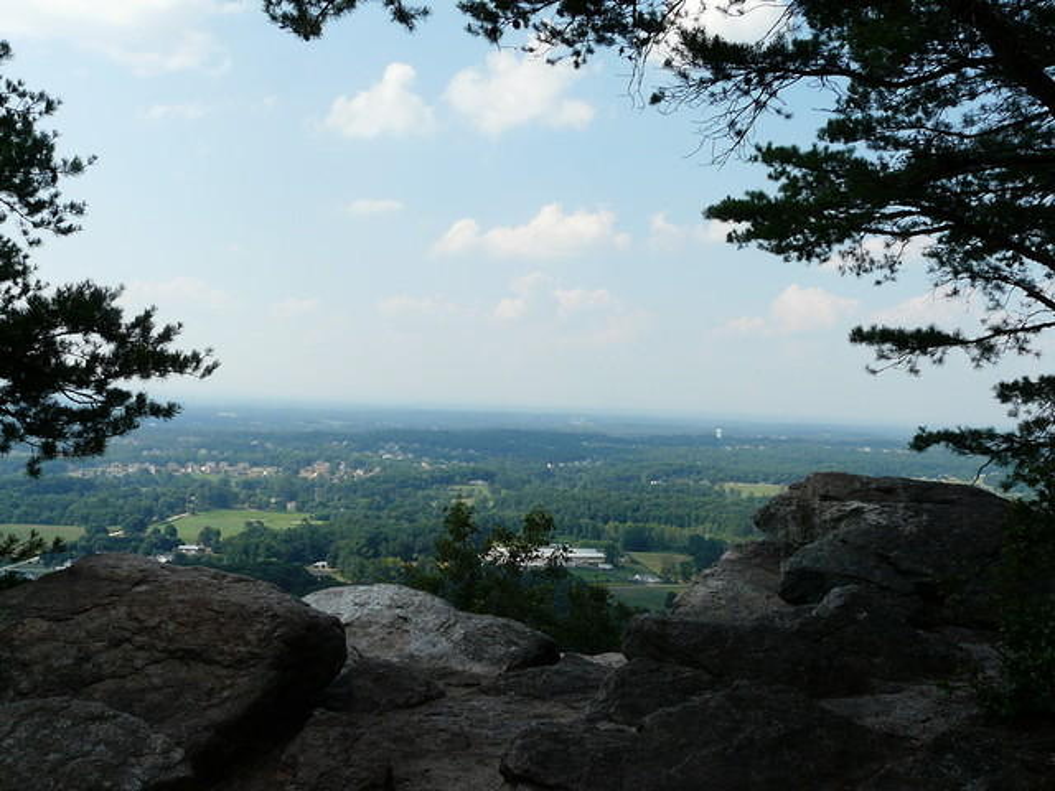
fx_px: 945
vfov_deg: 45.4
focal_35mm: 31
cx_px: 528
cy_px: 396
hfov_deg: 58.4
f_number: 5.6
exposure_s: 1/400
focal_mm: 4.6
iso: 100
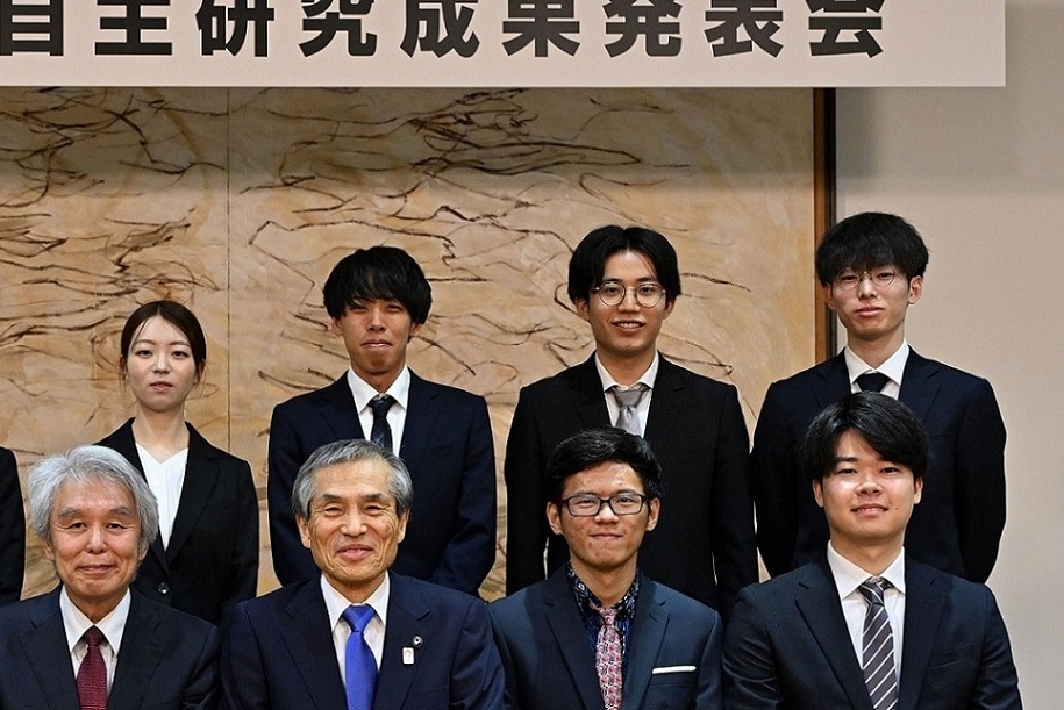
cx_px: 248
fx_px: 2218
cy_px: 526
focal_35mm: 75
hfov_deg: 26.6
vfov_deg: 18.1
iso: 2000
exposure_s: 1/60
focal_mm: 44
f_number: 4
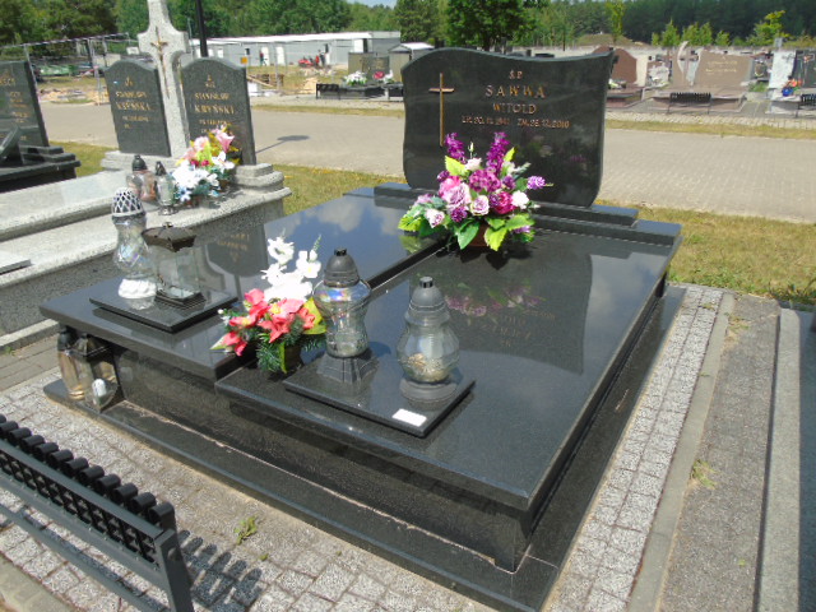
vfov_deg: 54.9
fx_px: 589
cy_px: 306
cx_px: 408
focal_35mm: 25
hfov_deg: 69.4
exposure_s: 1/800
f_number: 3.4
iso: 80
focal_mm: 4.4
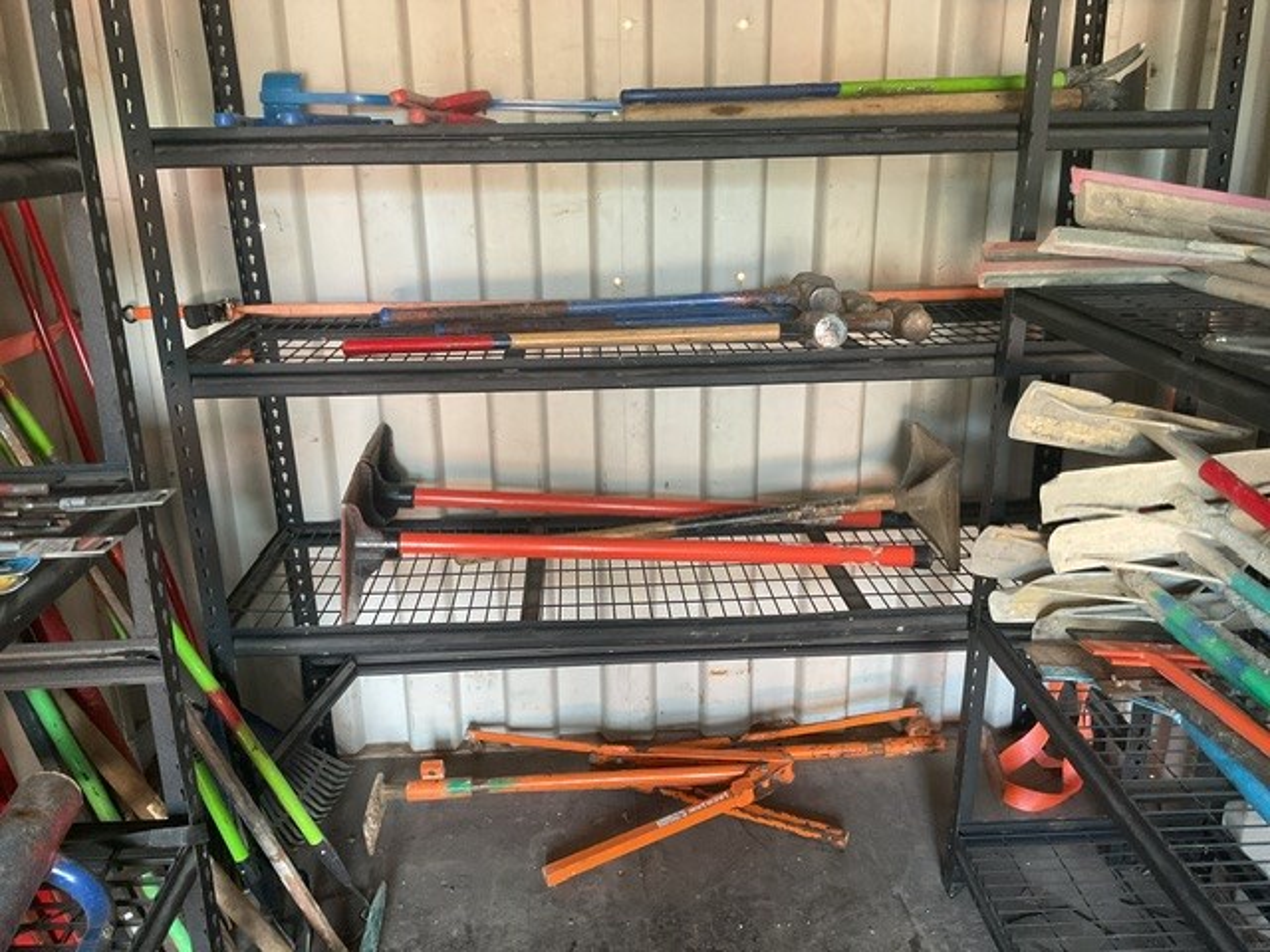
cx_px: 635
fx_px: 1064
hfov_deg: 61.7
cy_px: 476
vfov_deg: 48.2
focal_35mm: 29
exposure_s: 1/60
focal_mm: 3
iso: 250
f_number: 1.8
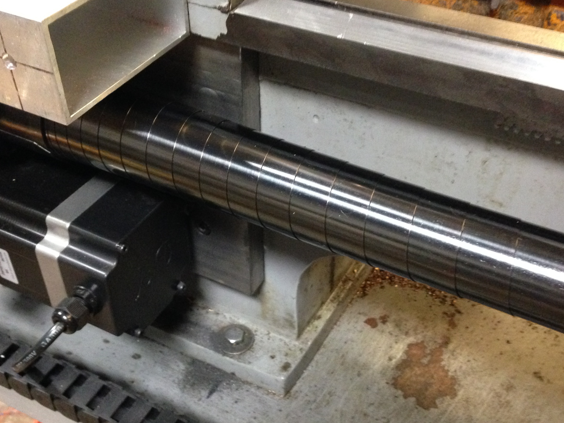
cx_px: 271
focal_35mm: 46
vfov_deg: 31.4
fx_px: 749
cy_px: 254
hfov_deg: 41.2
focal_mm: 4.12
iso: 500
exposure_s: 1/15
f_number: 2.4
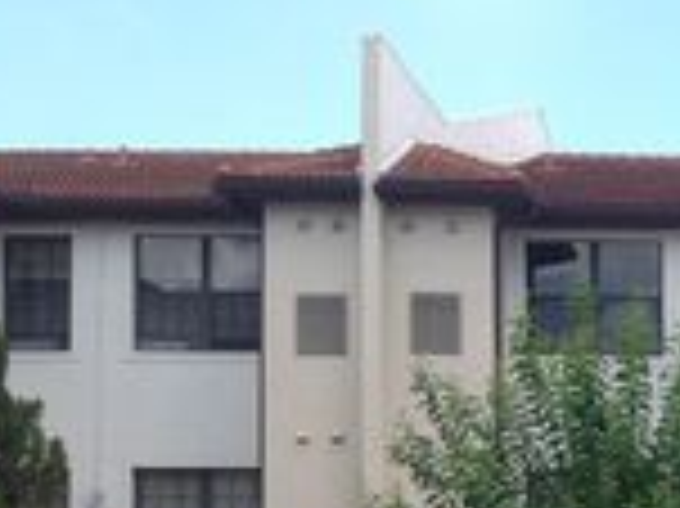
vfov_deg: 12.3
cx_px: 1063
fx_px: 2277
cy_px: 686
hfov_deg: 15.5
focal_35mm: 116
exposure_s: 1/605
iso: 50
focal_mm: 4.28
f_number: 2.4
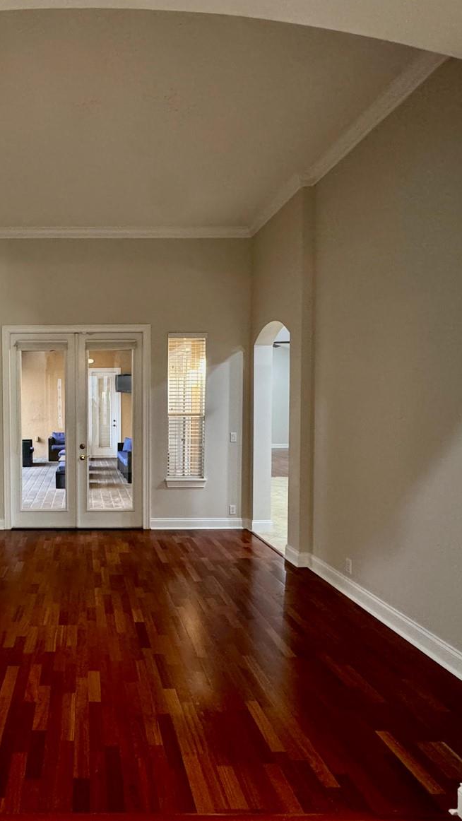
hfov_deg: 49.7
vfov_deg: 83.8
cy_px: 418
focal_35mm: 21
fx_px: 457
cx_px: 78
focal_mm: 2.22
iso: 640
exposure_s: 1/60
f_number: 2.2
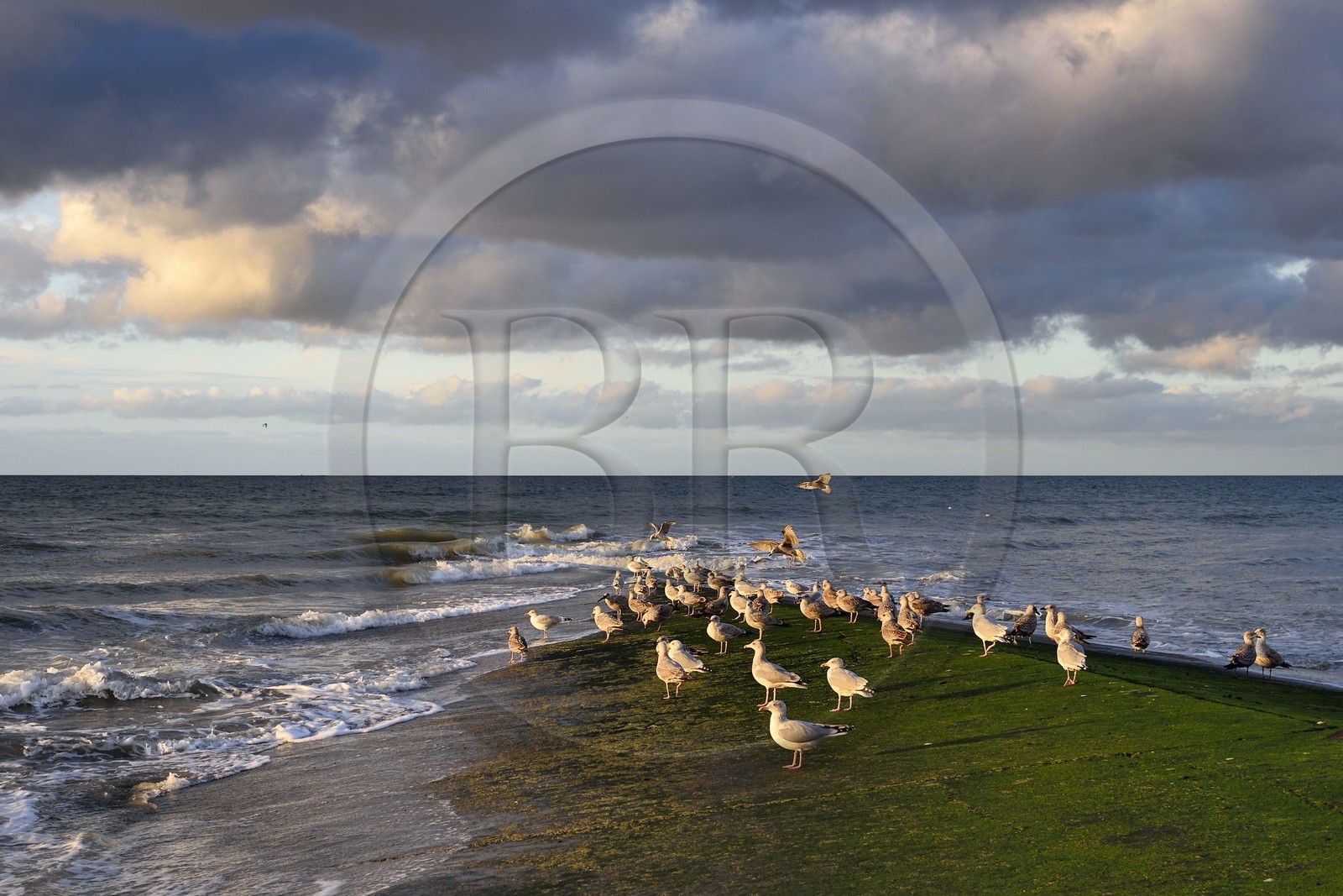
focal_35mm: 56
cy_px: 448
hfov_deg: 35.6
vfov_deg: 24.2
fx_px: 2089
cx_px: 672
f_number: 9
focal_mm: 56
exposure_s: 1/400
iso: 400
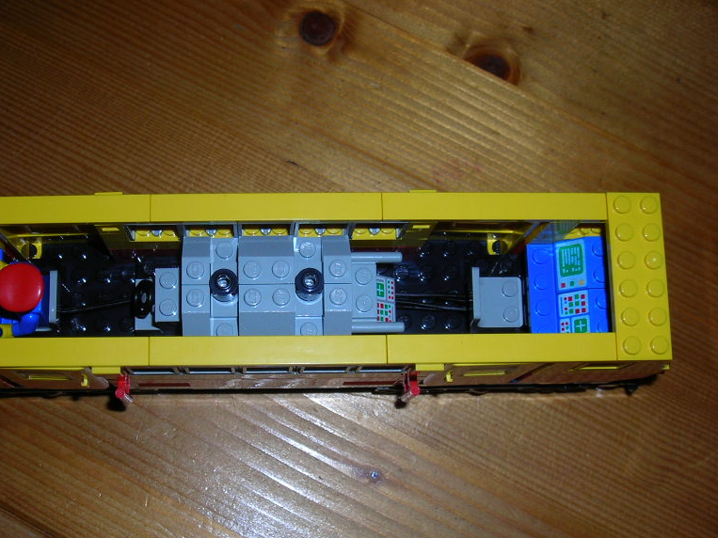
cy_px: 324
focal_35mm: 51
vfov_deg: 28.5
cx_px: 260
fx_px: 1058
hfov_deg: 37.2
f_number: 3.2
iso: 50
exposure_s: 1/60.1
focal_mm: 6.3
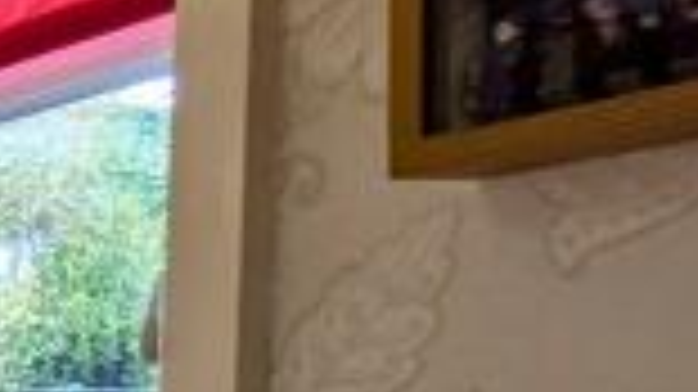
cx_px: -1373
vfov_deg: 11.5
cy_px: 556
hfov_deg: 11.6
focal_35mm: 101
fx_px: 1868
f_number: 2.2
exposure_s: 1/50
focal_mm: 1.83
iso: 129
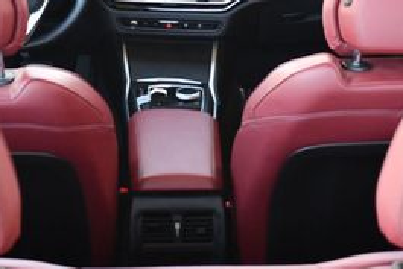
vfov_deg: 15.6
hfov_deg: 23.3
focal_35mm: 87
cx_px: 164
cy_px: 33
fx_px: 974
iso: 800
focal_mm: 18
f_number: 3.5
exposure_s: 1/200
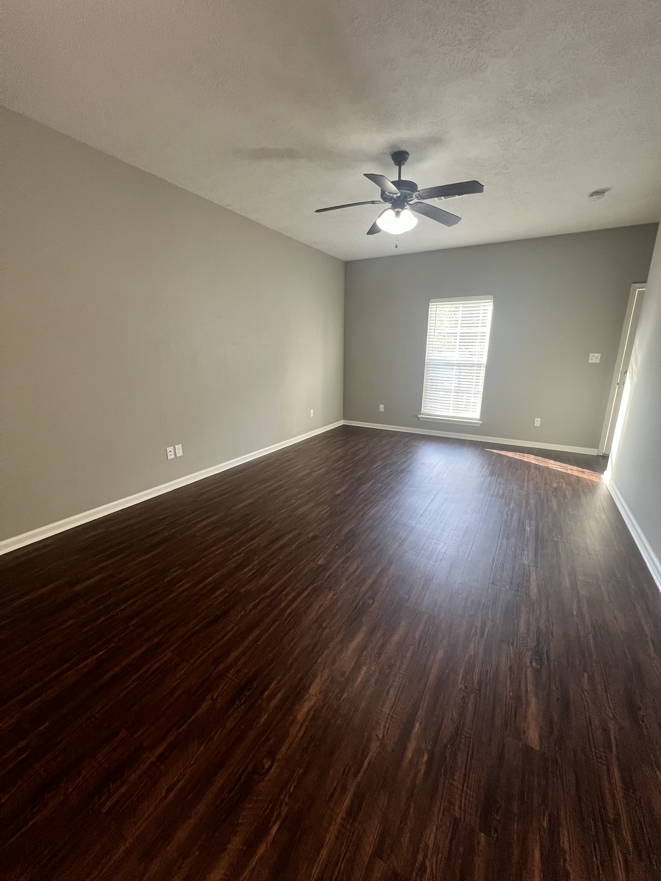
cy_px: 440
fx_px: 331
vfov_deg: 106.2
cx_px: 330
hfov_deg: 89.9
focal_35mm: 13
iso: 250
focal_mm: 1.57
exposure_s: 1/120
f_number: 1.8
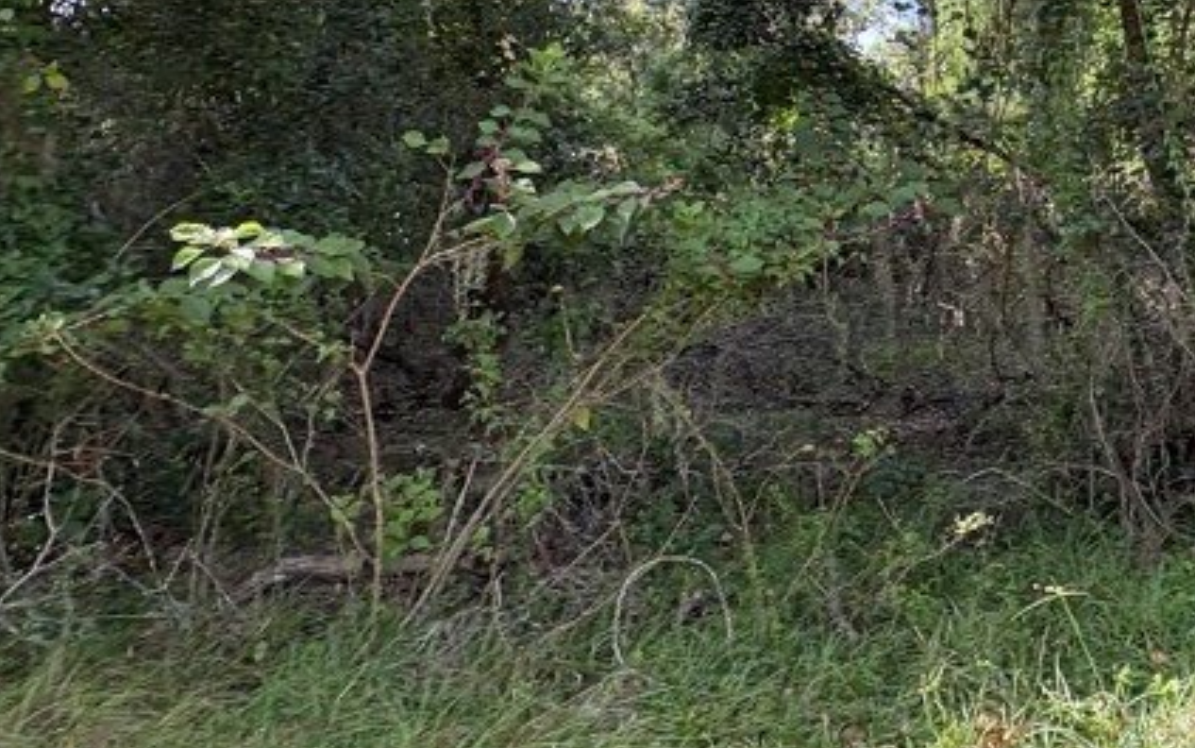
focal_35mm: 36
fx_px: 1173
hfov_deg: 52.5
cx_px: 835
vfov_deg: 32.7
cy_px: 14
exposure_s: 1/157
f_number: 2.2
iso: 64
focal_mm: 2.22
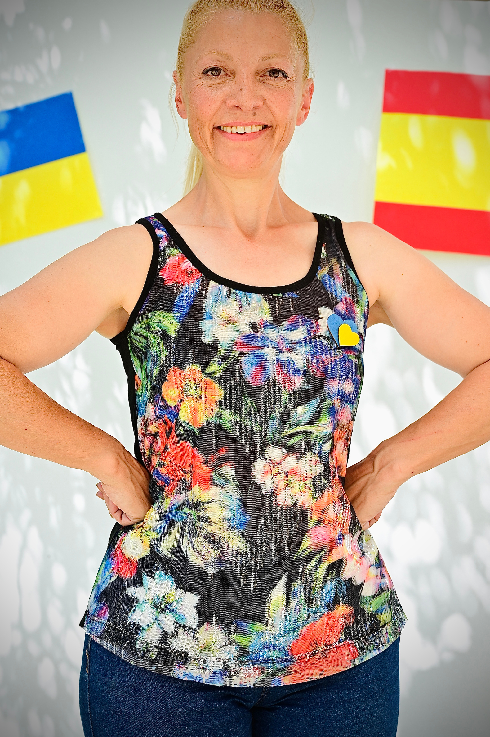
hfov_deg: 26.0
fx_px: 1063
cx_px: 245
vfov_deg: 38.2
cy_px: 368
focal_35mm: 52
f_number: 5.6
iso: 320
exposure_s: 1/200
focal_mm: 52
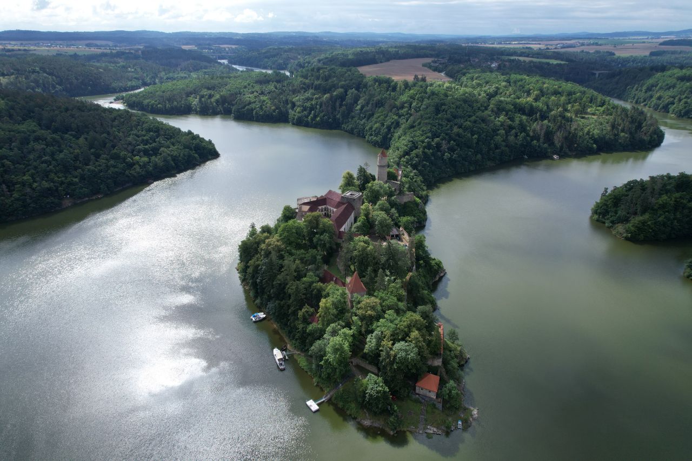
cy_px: 230
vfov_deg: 57.2
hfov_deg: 78.6
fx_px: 423
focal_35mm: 22
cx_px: 346
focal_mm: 8.38
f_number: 2.8
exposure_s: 1/1500
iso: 110
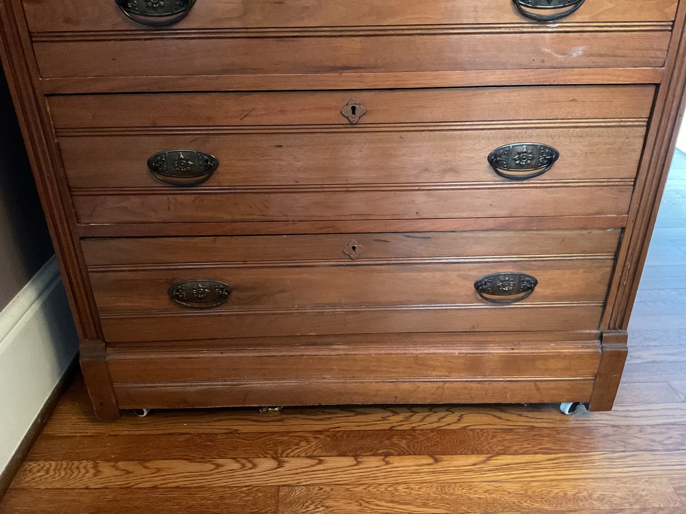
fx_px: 575
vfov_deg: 48.2
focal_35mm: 29
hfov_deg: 61.7
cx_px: 343
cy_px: 257
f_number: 1.8
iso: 500
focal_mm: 3
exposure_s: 1/24
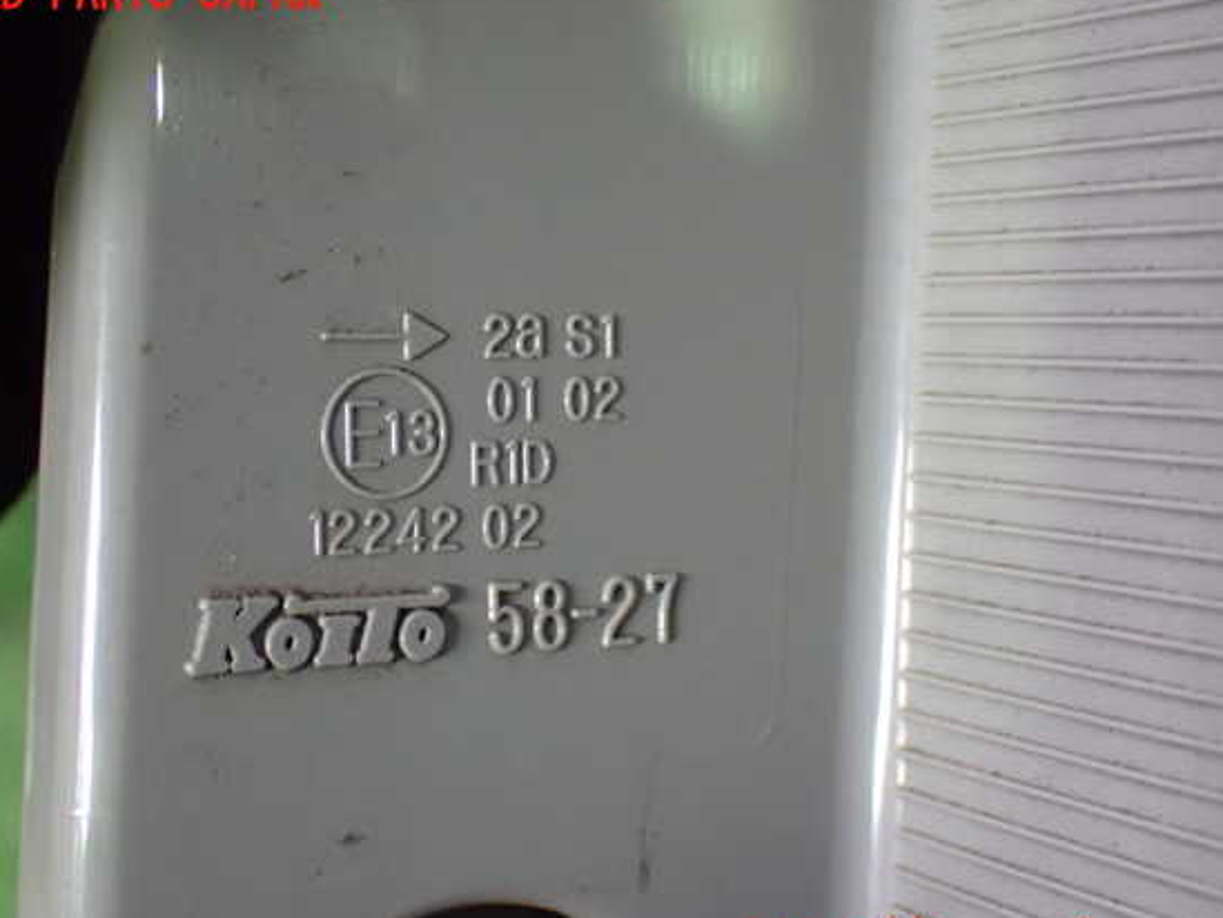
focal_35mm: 59
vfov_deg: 24.8
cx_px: 584
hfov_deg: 32.7
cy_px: 468
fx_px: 2085
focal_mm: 9.65
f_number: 3.3
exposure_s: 1/50
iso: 1600
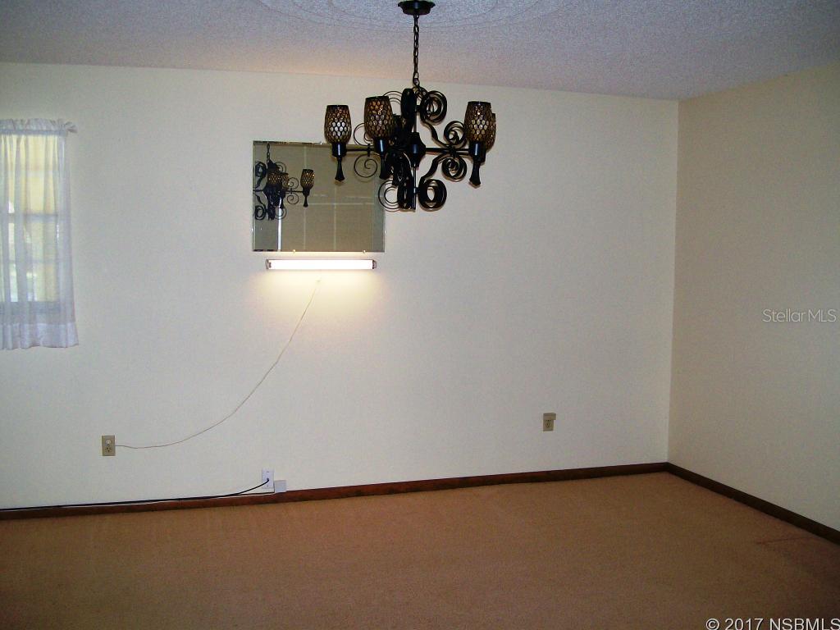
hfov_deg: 51.4
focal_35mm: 36
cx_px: 420
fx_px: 874
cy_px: 315
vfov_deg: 39.7
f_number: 2.7
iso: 140
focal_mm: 6
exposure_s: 1/64
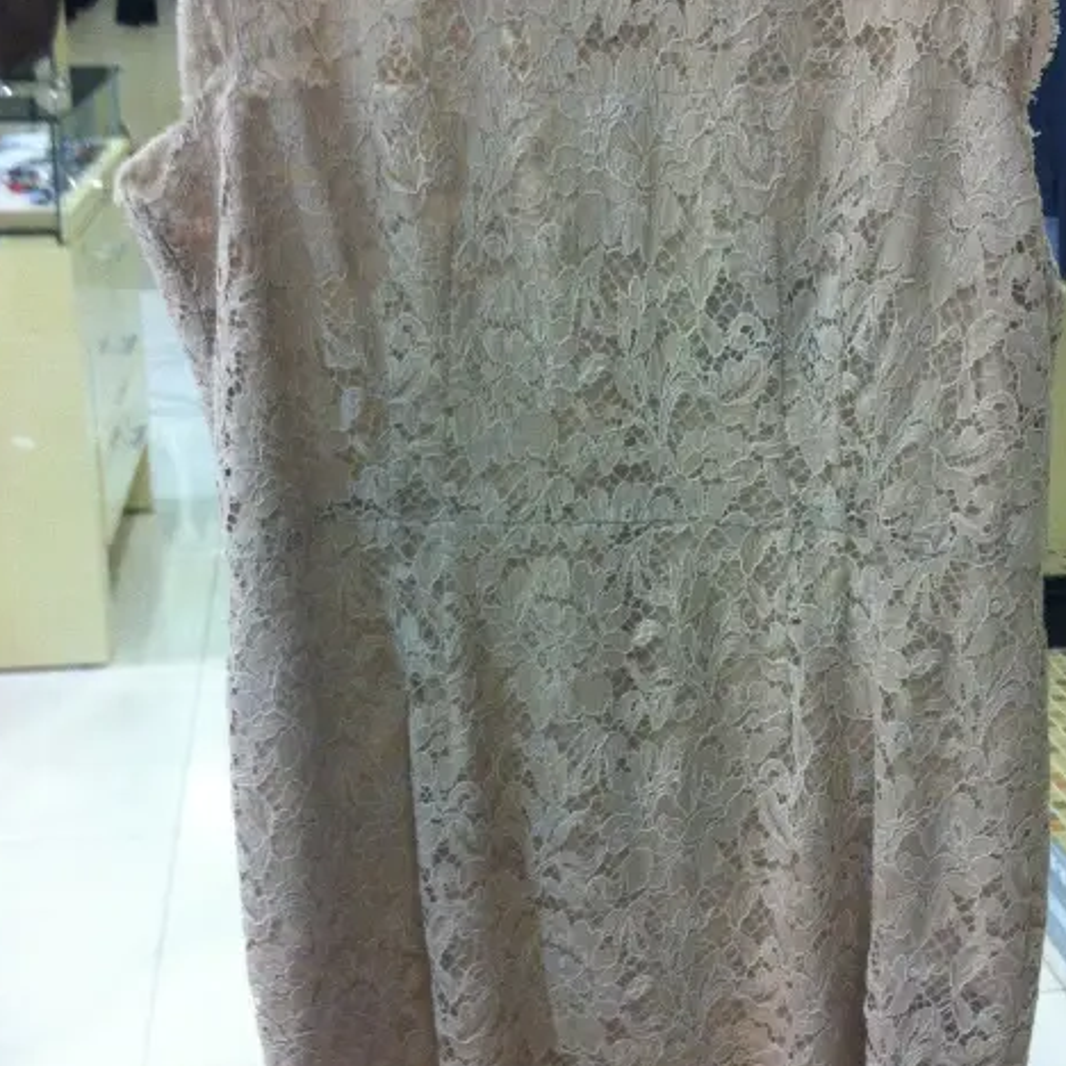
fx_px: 1847
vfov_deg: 32.2
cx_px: 649
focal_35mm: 53
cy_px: 484
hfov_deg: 32.1
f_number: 2.8
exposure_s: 1/17
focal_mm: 3.85
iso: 200
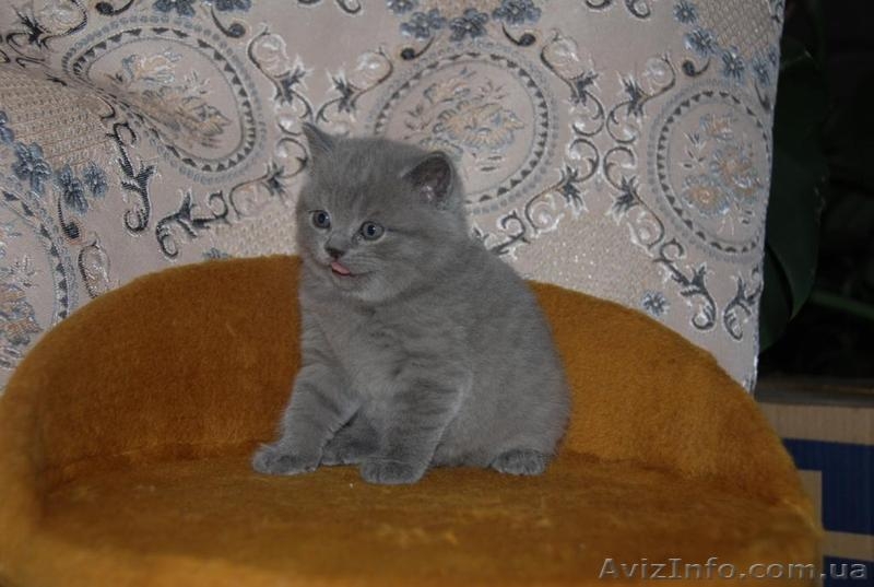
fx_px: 1387
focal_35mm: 57
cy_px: 294
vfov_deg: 23.9
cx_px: 437
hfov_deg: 35.0
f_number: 4.5
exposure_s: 1/60
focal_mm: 38
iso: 100
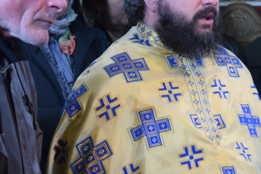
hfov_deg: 10.4
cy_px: 85
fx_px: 1428
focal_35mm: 197
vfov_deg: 7.0
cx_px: 178
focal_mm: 58
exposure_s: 1/60
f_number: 5
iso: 2500
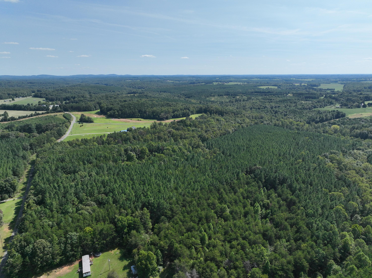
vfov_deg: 56.8
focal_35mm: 24
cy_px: 139
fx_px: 258
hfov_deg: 71.6
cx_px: 186
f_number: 2.8
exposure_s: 1/3200
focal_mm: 12.29
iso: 200
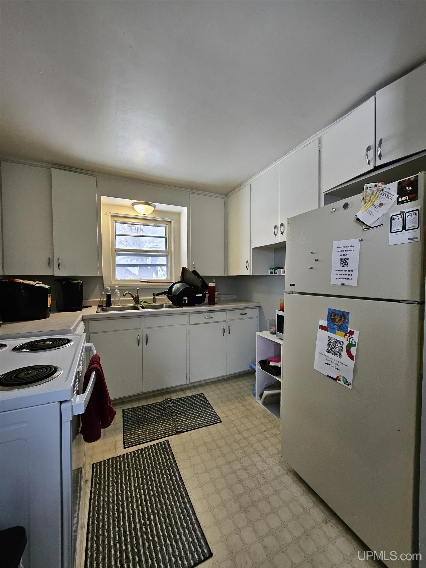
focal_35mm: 13
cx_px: 213
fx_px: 213
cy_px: 284
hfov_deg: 89.9
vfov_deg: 106.2
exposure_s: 1/60
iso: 125
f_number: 2.2
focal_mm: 1.7
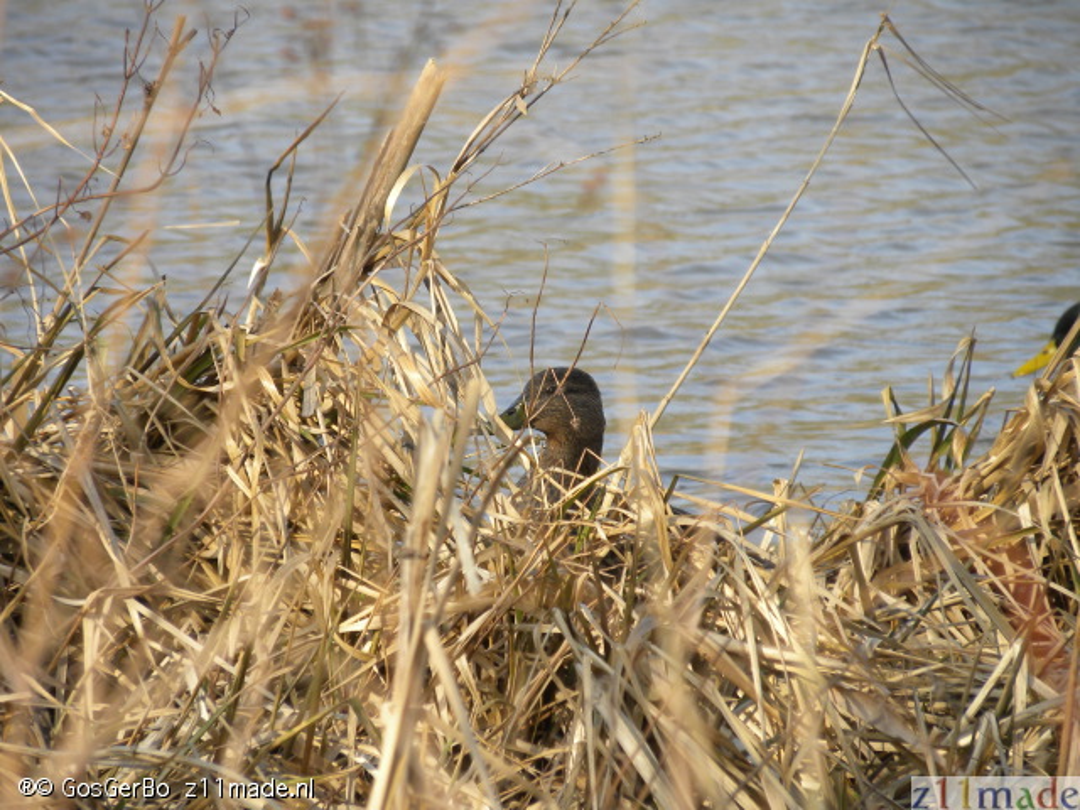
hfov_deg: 4.1
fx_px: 15007
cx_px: 540
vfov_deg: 3.1
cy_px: 405
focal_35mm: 481
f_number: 5
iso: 64
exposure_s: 1/170
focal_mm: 85.6
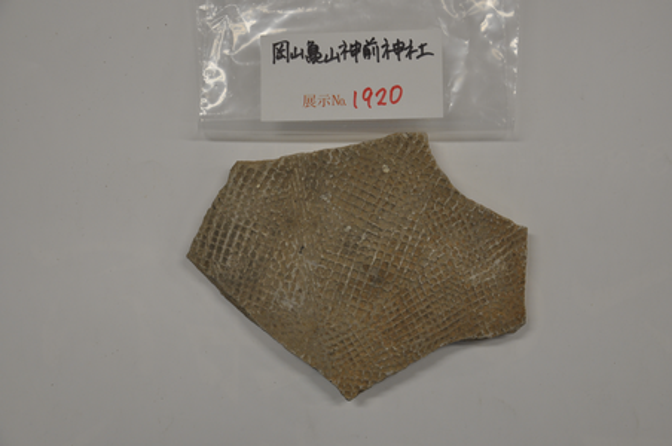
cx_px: 336
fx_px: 1174
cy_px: 223
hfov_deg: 31.9
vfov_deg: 21.5
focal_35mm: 63
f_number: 5
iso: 400
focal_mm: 42
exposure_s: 1/100
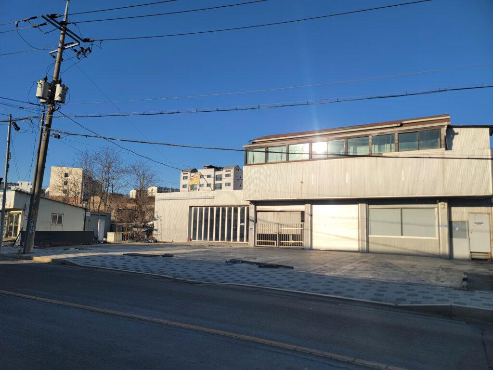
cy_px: 185
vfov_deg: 54.9
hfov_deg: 69.4
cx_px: 246
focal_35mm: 25
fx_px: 356
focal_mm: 7
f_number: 1.8
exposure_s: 1/1311
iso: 20
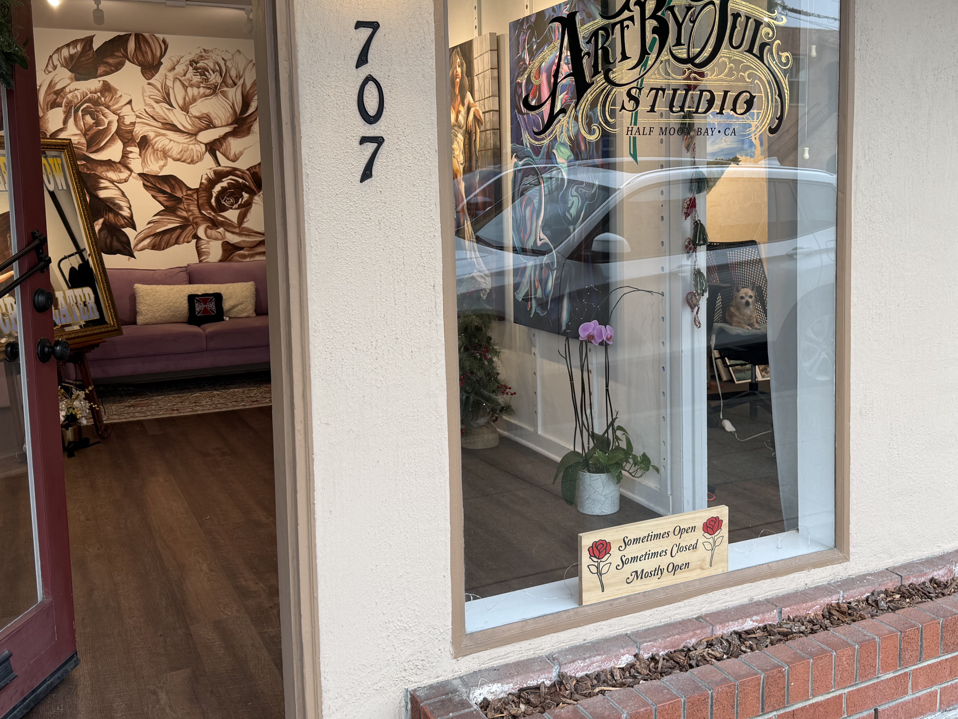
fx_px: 969
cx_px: 546
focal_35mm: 35
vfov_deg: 40.5
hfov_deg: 52.5
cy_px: 283
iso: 50
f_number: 1.78
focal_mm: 6.76
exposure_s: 1/120
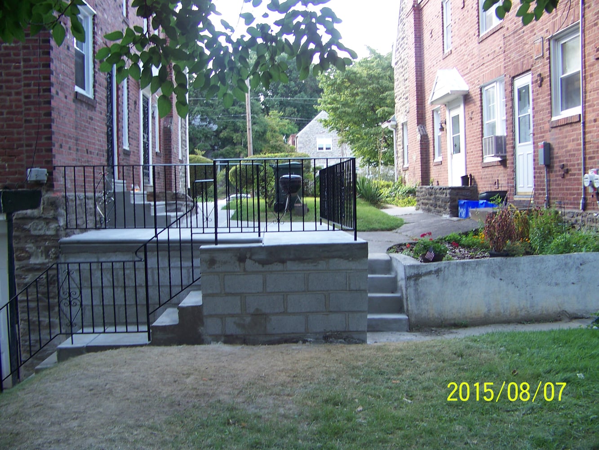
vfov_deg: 39.7
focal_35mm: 36
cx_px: 300
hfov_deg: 51.4
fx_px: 623
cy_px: 225
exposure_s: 1/60
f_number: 2.8
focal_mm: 5.85
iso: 64
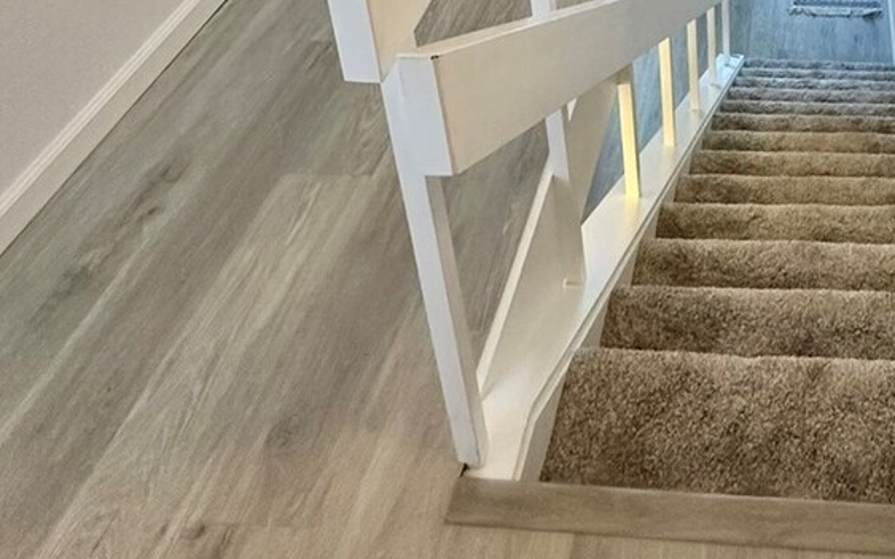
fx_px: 927
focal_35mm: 38
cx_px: 780
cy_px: -334
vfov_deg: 24.1
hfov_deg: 47.2
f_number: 2.2
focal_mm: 2.22
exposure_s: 1/120
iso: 250
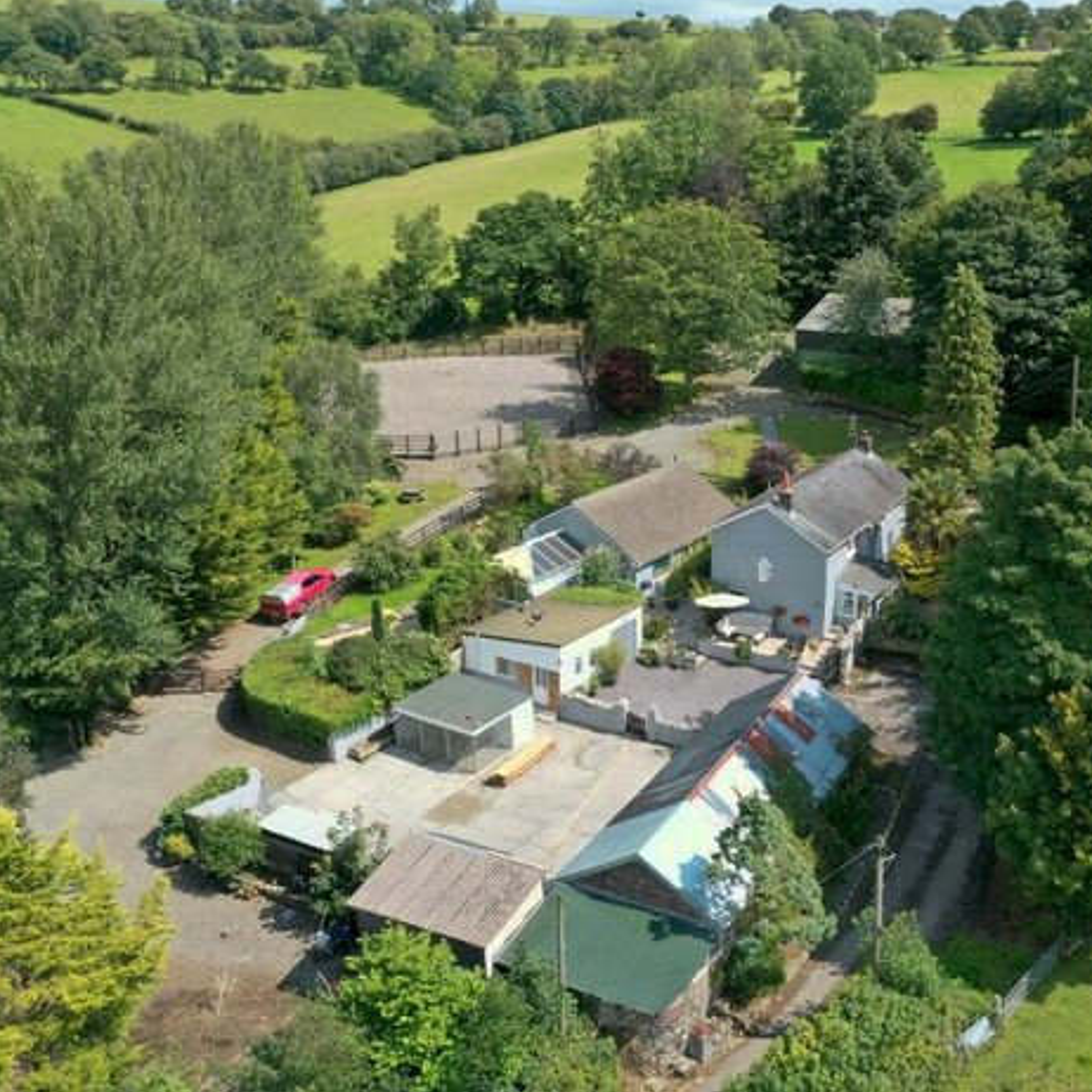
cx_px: 707
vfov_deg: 46.0
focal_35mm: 36
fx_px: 1285
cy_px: 546
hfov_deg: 45.5
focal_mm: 10.26
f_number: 5
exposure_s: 1/320
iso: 100
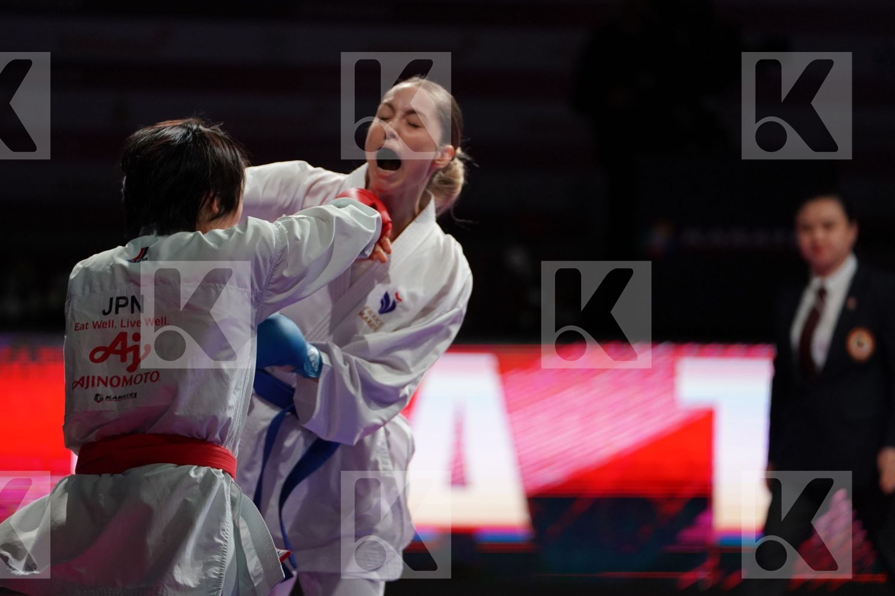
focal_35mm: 176
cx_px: 396
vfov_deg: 7.8
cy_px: 315
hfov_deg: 11.7
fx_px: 4375
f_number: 2.8
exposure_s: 1/1000
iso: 2500
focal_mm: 148
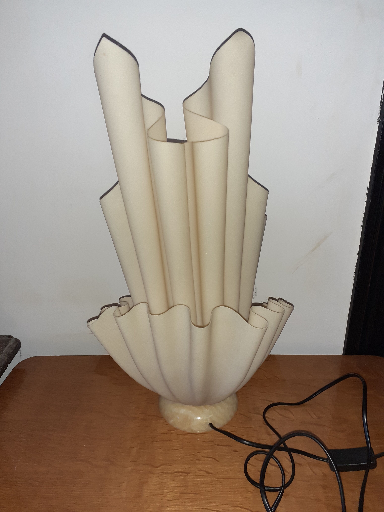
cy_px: 256
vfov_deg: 65.3
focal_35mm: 27
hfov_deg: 51.4
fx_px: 399
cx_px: 192
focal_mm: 3.6
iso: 400
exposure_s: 1/25
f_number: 1.9
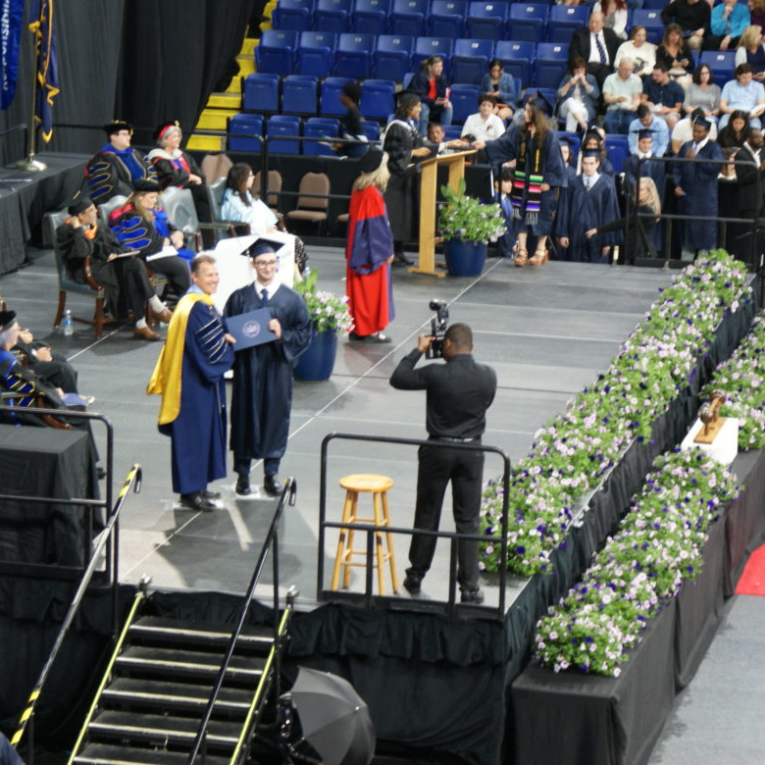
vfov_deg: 13.0
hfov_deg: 13.0
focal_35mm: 134
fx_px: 3350
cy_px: 383
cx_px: 278
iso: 400
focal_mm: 70
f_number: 5.6
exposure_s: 1/13
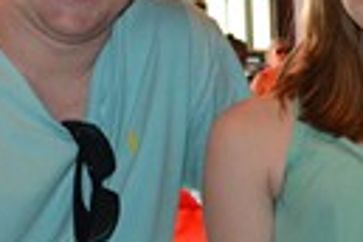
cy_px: 187
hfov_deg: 17.1
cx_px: 419
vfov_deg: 11.9
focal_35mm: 115
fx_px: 1159
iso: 3200
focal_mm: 18
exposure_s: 1/60
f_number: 3.5
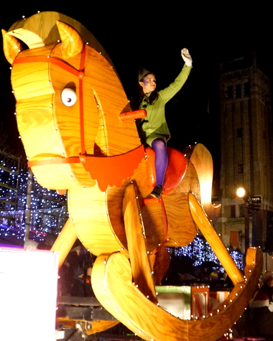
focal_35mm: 32
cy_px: 168
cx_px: 133
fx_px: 323
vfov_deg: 55.7
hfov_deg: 45.8
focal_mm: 18
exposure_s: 1/160
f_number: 3.5
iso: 2500
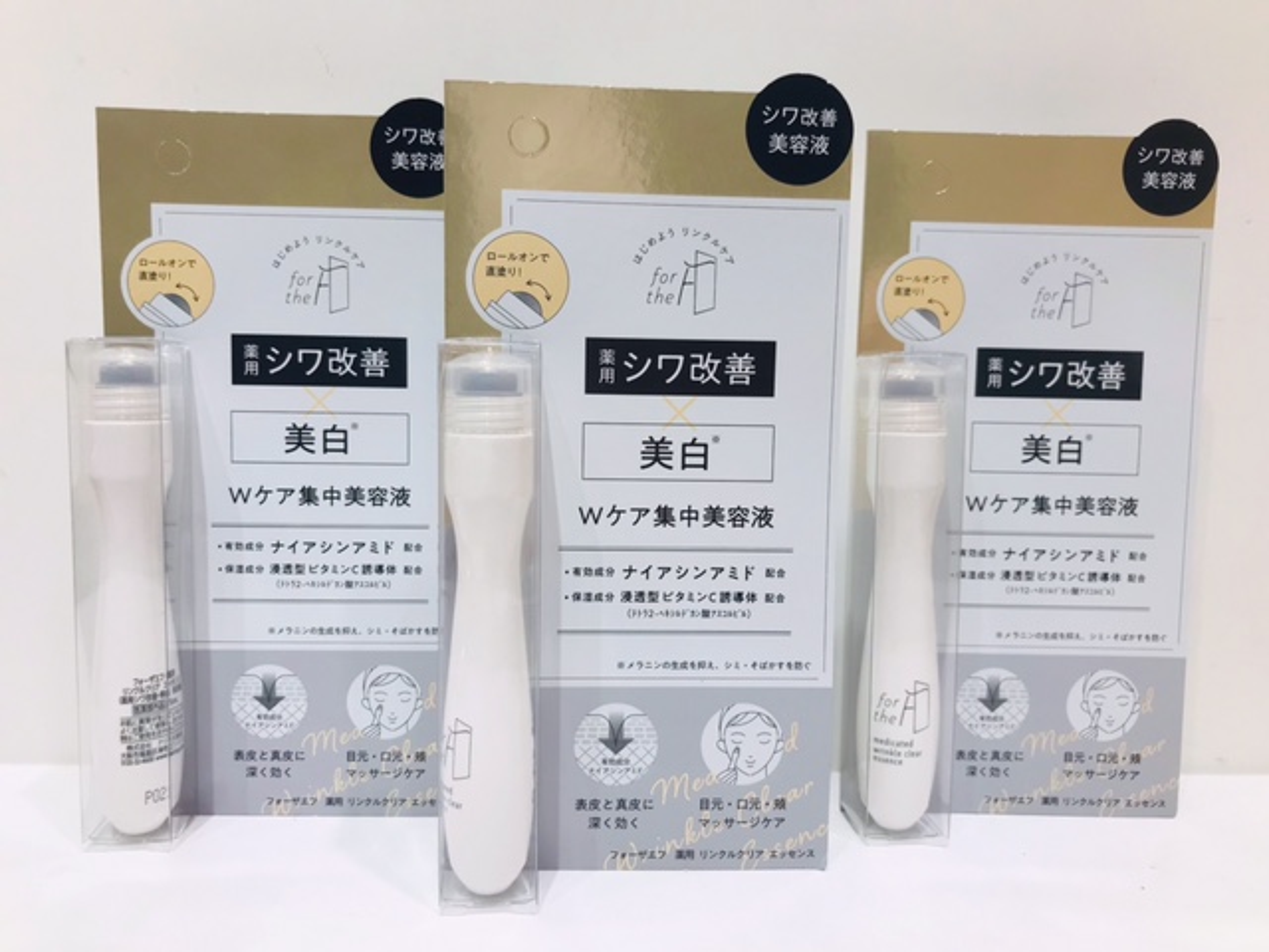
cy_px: 476
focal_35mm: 28
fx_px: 1026
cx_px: 634
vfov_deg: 49.7
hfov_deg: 63.4
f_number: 1.8
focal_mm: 3.99
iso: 25
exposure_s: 1/120
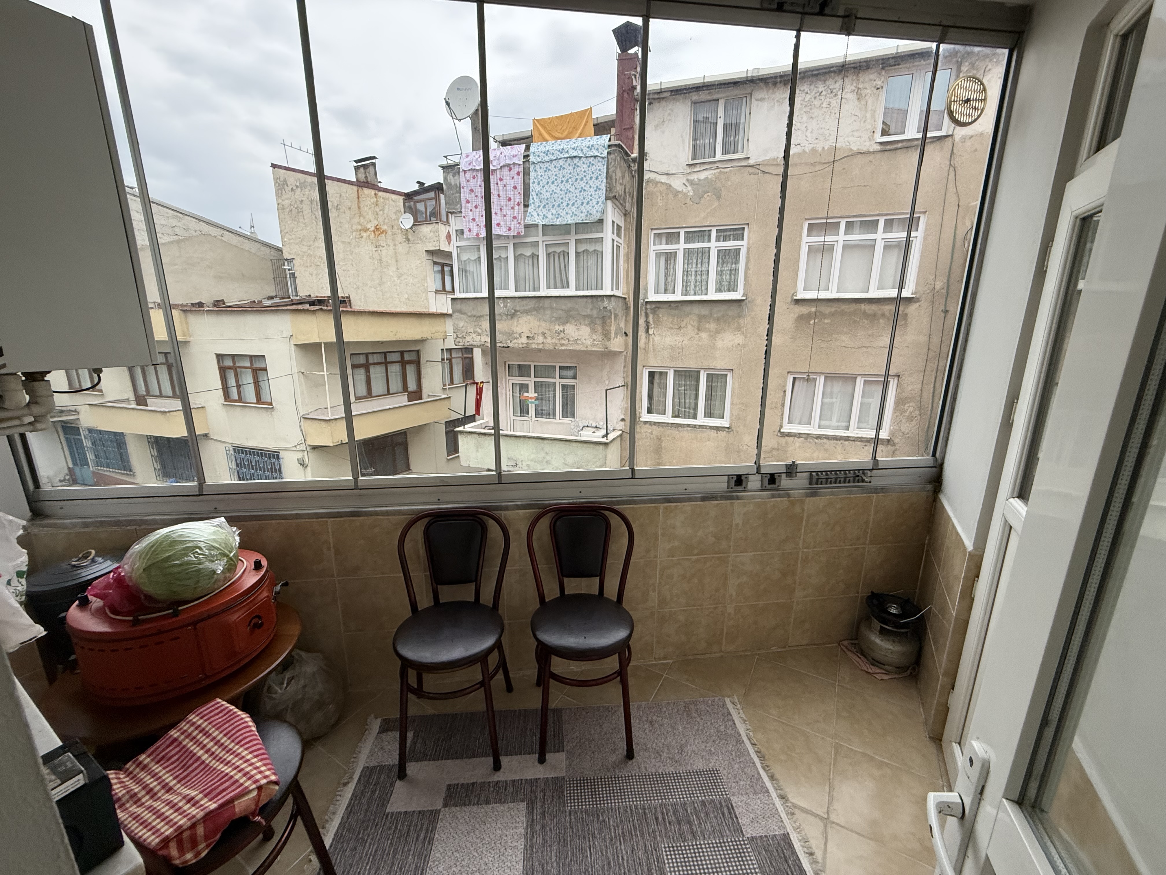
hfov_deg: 102.1
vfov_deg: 85.7
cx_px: 583
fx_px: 472
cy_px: 438
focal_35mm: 14
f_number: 2.2
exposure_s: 1/100
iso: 250
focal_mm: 2.22
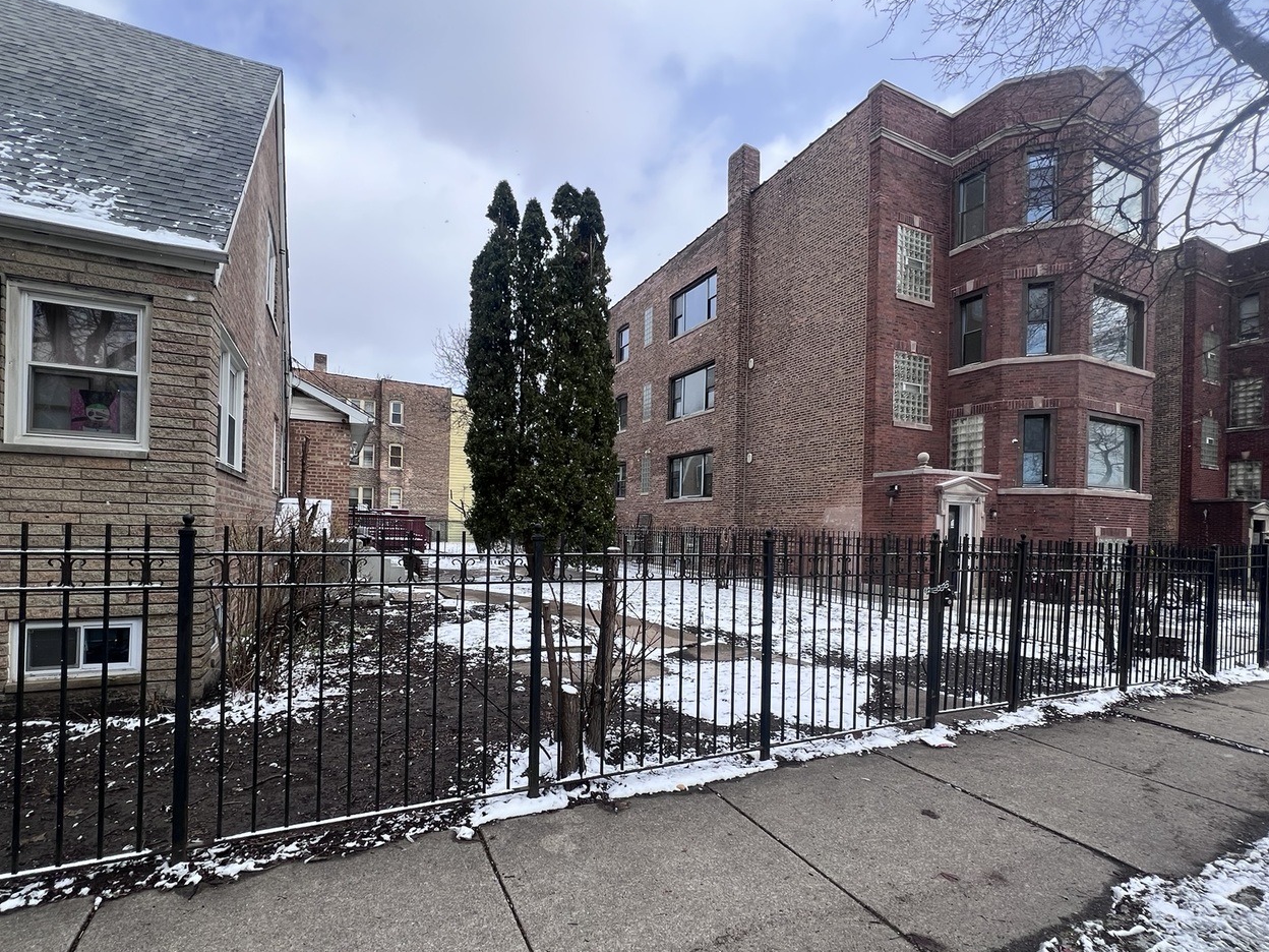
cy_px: 522
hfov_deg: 98.1
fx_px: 550
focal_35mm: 15
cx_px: 602
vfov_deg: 81.5
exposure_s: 1/669
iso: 32
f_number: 1.8
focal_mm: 1.57
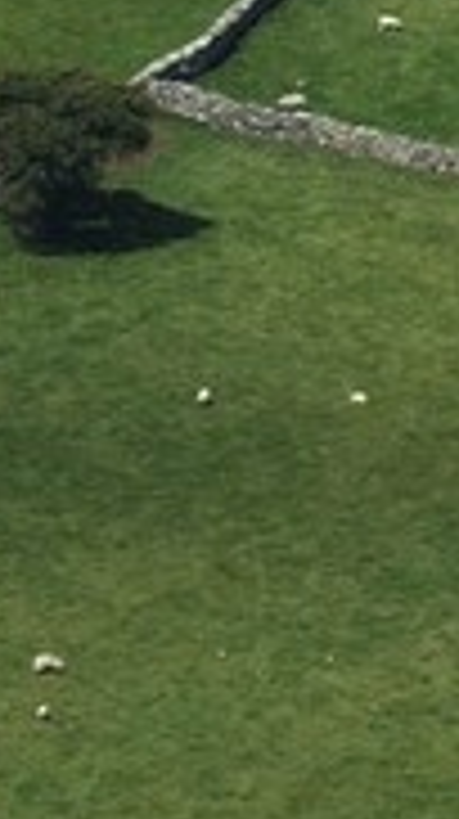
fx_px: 38057
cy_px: -1048
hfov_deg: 0.7
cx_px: 3249
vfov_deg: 1.2
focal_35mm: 1754
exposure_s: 1/800
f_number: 11
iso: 400
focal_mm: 190
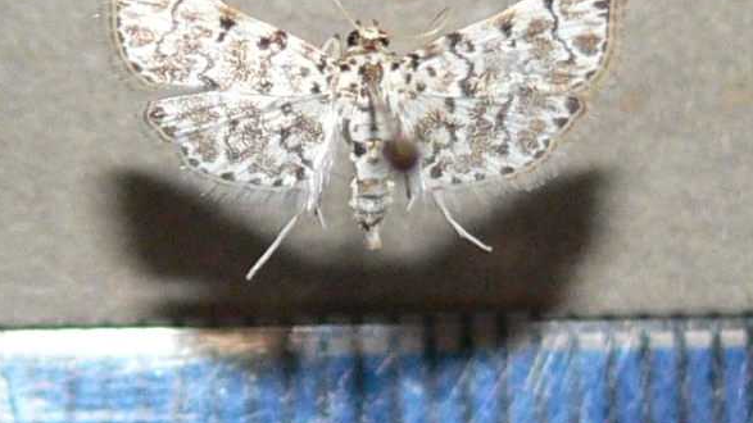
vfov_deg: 30.3
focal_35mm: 39
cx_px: 378
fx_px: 779
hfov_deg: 51.6
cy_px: 154
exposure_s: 1/30
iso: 100
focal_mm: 7.5
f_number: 2.8
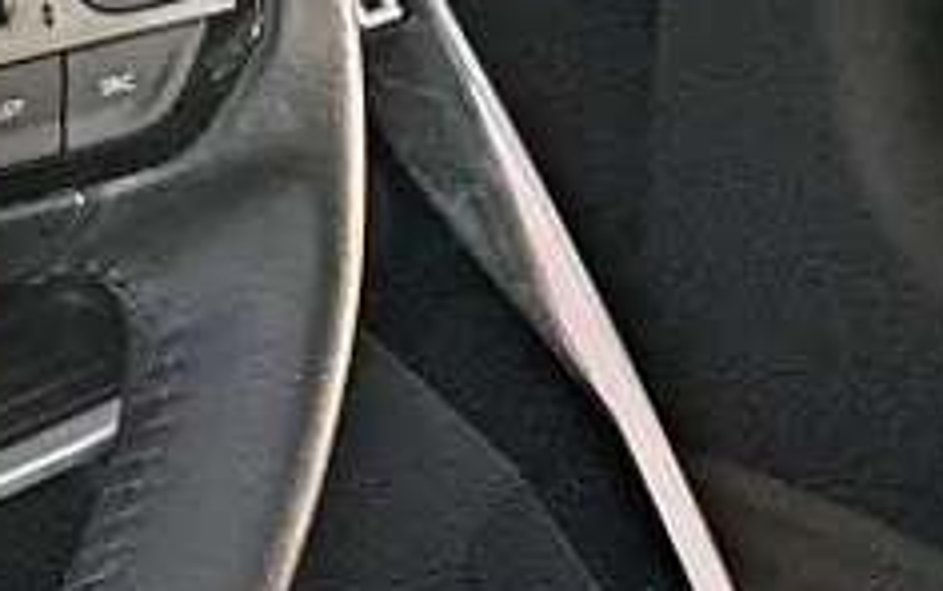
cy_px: 431
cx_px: -695
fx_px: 3987
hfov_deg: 12.4
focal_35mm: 155
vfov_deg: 8.5
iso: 800
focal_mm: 5.23
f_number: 1.8
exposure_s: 1/20
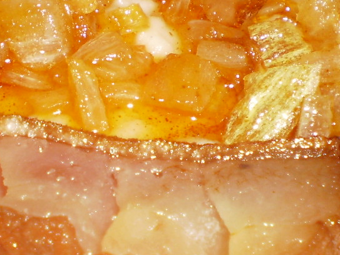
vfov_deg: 13.9
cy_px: 76
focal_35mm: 106
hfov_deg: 18.4
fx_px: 1042
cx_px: 85
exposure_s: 1/30
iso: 125
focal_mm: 6.3
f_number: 3.1
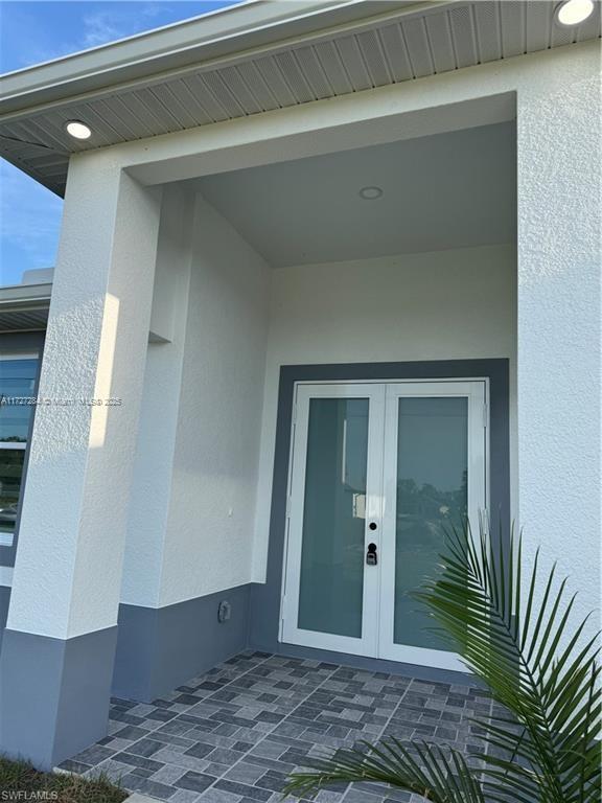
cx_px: 301
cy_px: 402
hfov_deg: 56.8
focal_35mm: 24
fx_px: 557
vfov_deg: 71.6
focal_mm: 6.76
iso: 80
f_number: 1.78
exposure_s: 1/1721
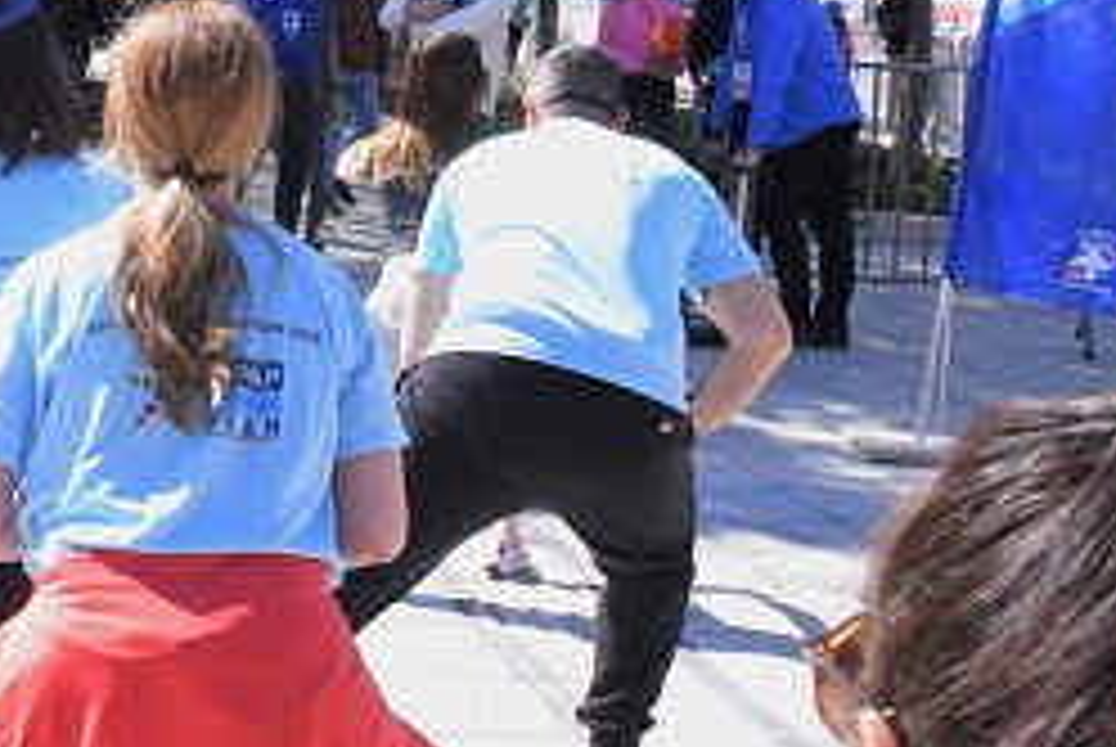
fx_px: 2700
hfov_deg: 21.6
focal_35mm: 87
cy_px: 238
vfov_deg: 15.7
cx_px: -248
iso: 5000
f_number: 22
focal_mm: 24
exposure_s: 1/400
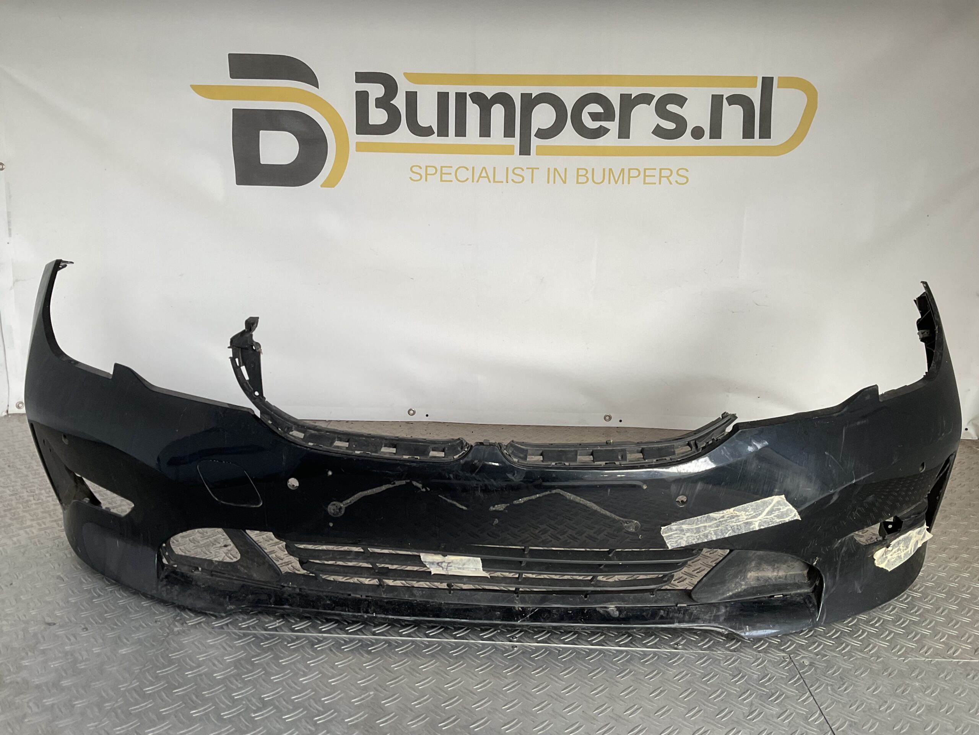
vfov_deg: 48.2
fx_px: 820
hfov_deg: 61.7
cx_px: 490
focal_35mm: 29
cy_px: 368
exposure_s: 1/100
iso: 32
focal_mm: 3
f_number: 1.8
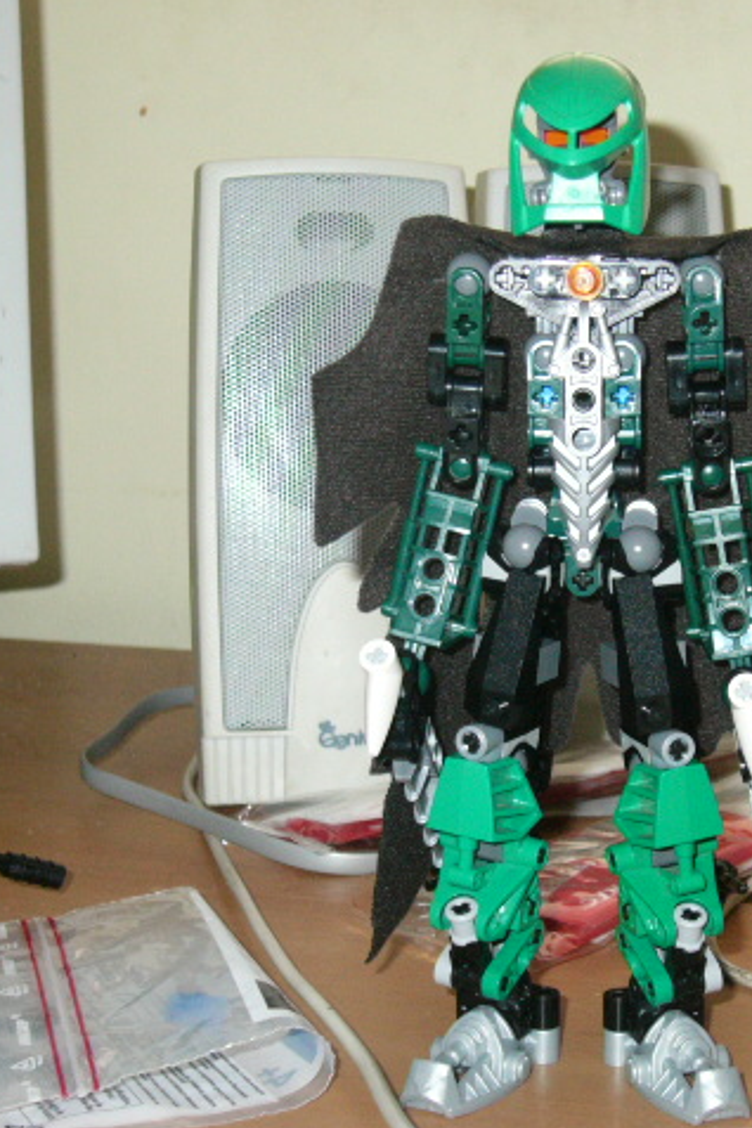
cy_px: 563
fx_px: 2318
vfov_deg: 27.3
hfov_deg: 18.3
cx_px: 605
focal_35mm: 74
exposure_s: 1/60
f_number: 3.4
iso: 200
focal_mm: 8.8
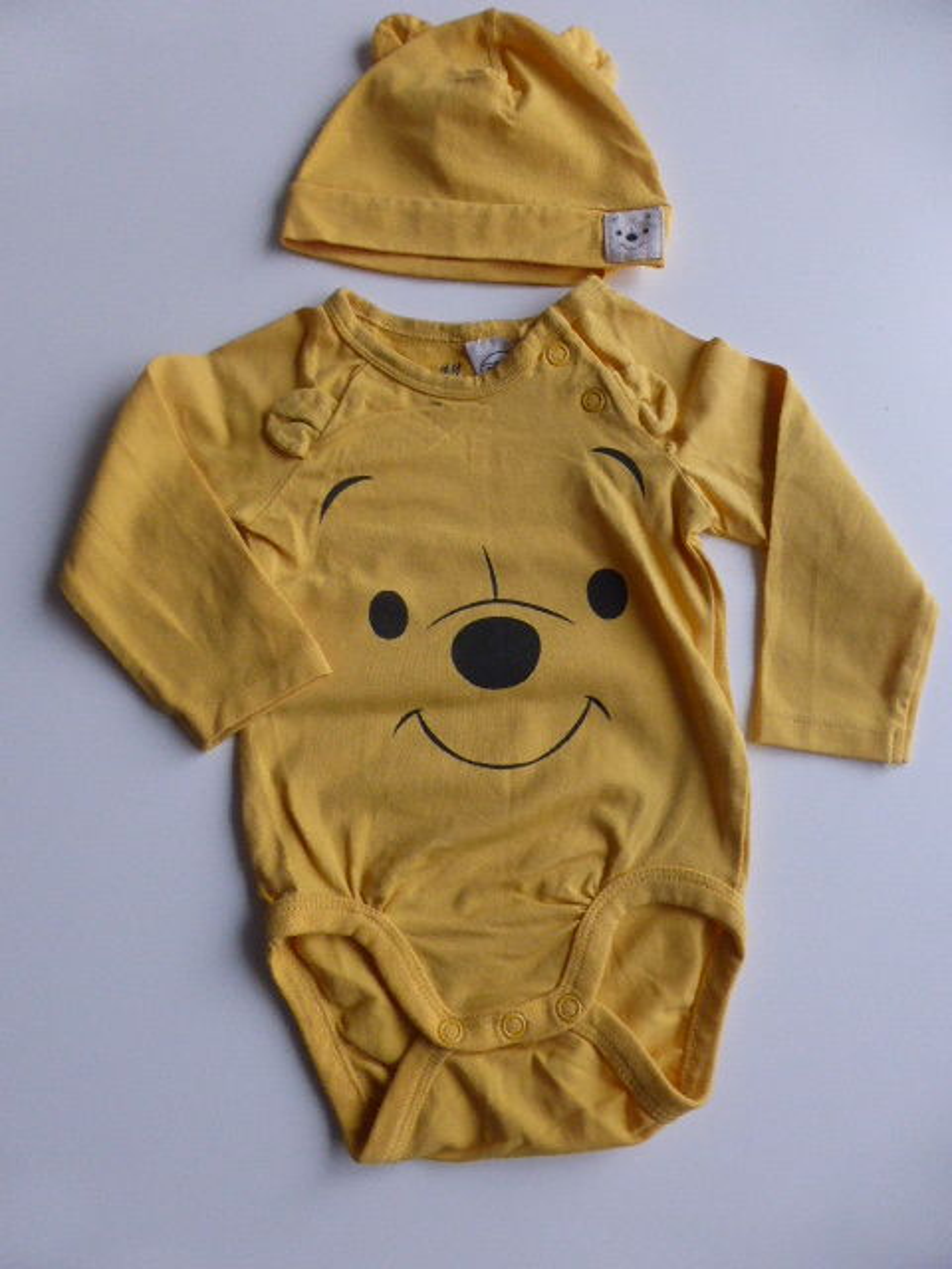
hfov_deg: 54.9
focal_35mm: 25
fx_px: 917
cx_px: 476
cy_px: 634
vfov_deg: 69.4
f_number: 3.3
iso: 400
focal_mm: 4.3
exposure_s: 1/60
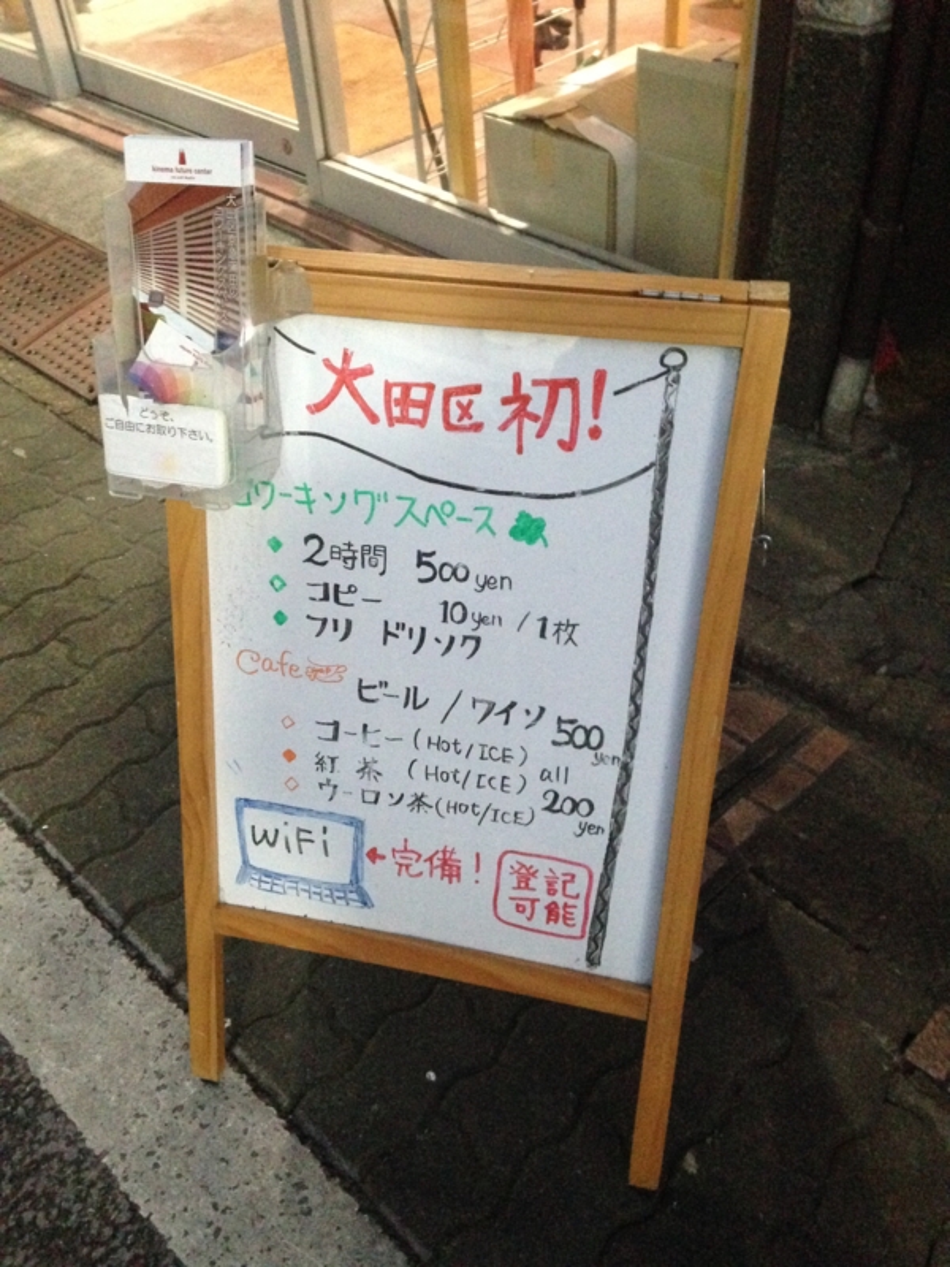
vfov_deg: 55.4
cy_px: 634
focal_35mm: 33
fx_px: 1208
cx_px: 475
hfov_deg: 42.9
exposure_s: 1/15
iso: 800
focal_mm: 4.12
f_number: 2.4
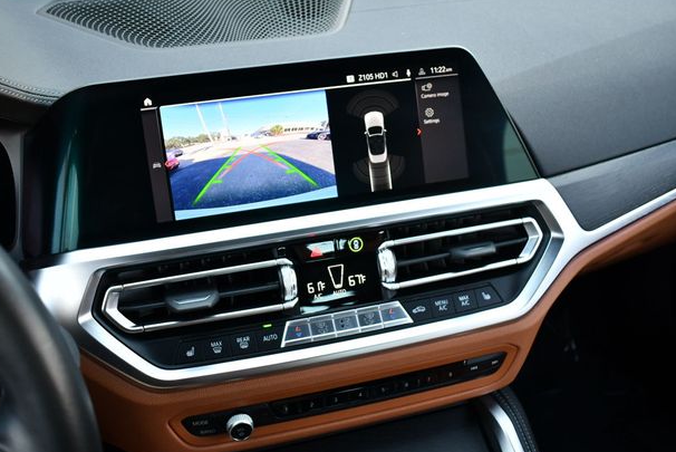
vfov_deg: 35.1
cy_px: 225
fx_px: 714
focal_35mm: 38
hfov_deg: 50.6
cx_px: 321
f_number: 3.5
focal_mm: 18
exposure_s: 1/250
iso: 800
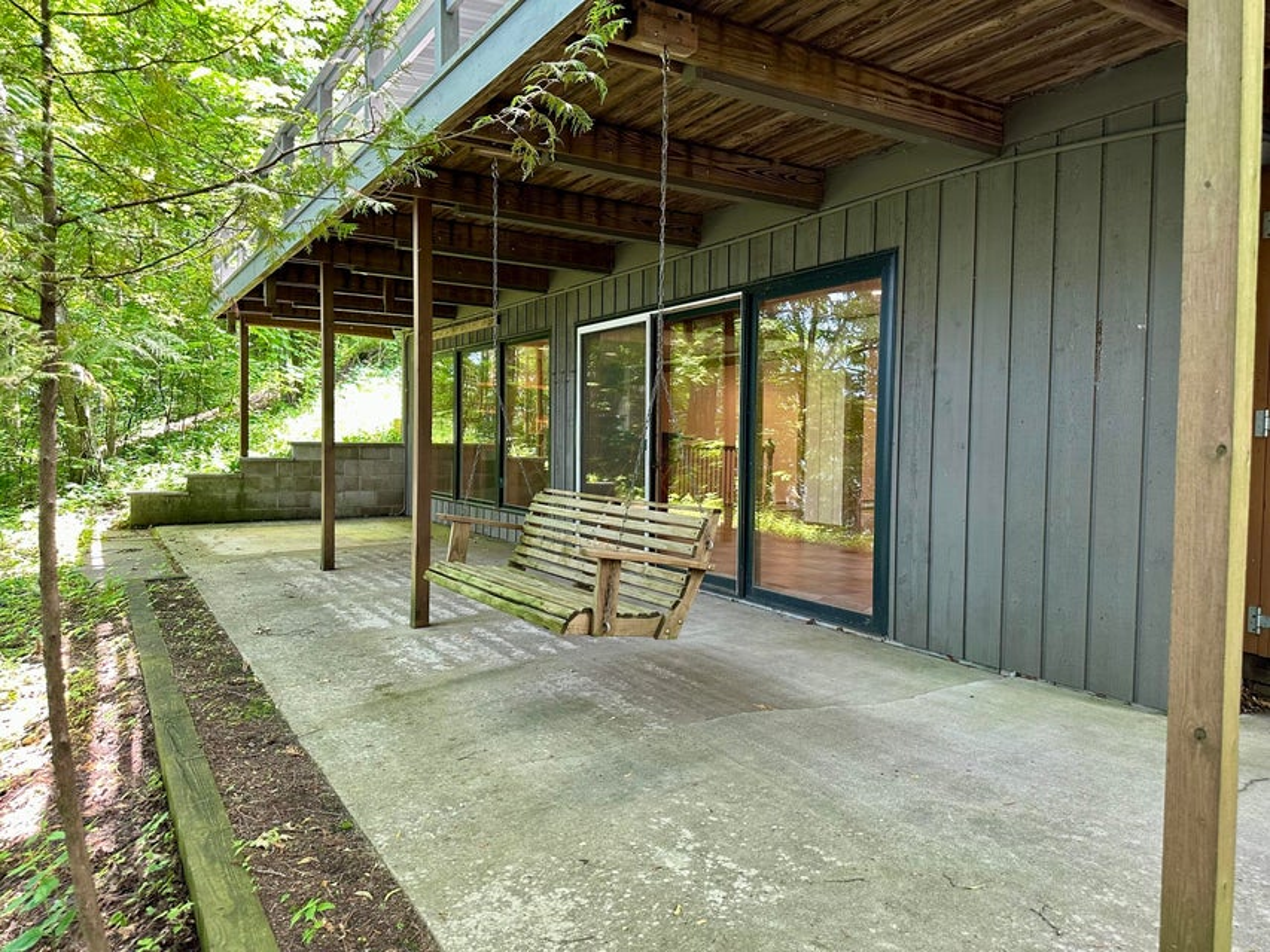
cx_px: 635
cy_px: 476
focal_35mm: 24
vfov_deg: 56.8
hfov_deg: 71.6
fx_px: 881
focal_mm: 6.86
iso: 200
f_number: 1.78
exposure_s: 1/121
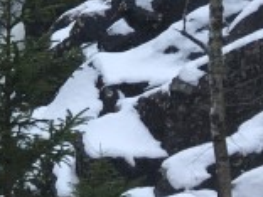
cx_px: -233
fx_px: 1132
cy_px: -197
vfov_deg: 9.3
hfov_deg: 12.0
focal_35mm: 149
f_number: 2.2
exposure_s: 1/100
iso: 32
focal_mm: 4.15
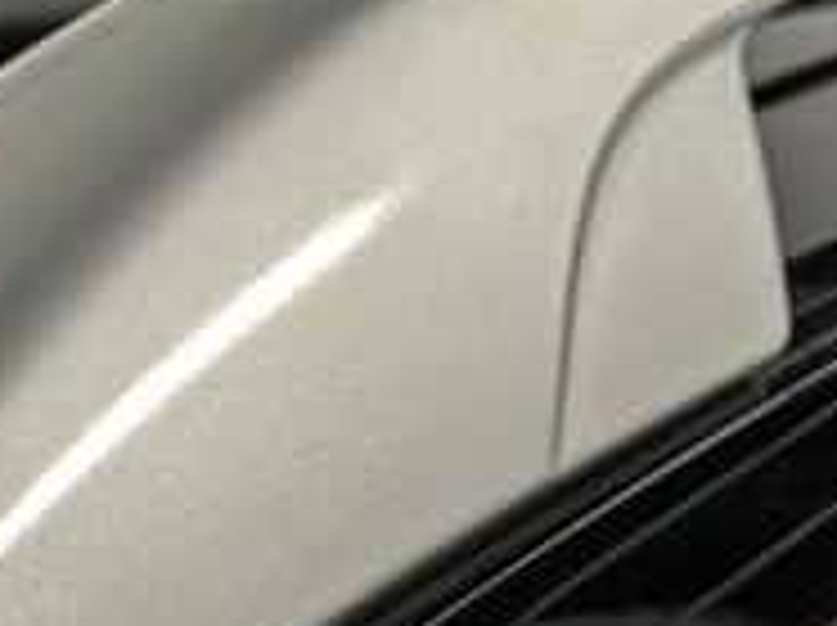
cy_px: 838
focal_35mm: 155
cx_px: 490
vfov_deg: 9.4
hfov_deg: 12.8
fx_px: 3743
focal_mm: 6.86
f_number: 1.78
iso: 125
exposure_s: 1/50
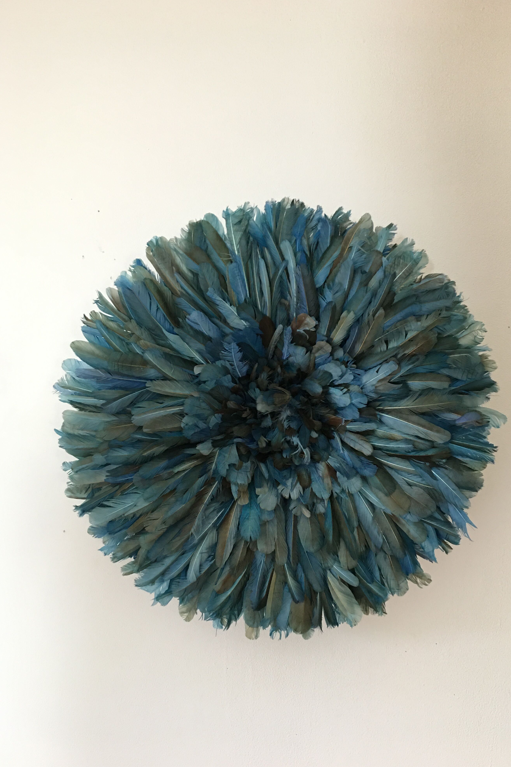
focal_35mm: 31
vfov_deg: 60.3
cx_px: 276
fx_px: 660
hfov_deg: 42.3
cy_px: 384
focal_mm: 4.15
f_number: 2.2
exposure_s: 1/15
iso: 80
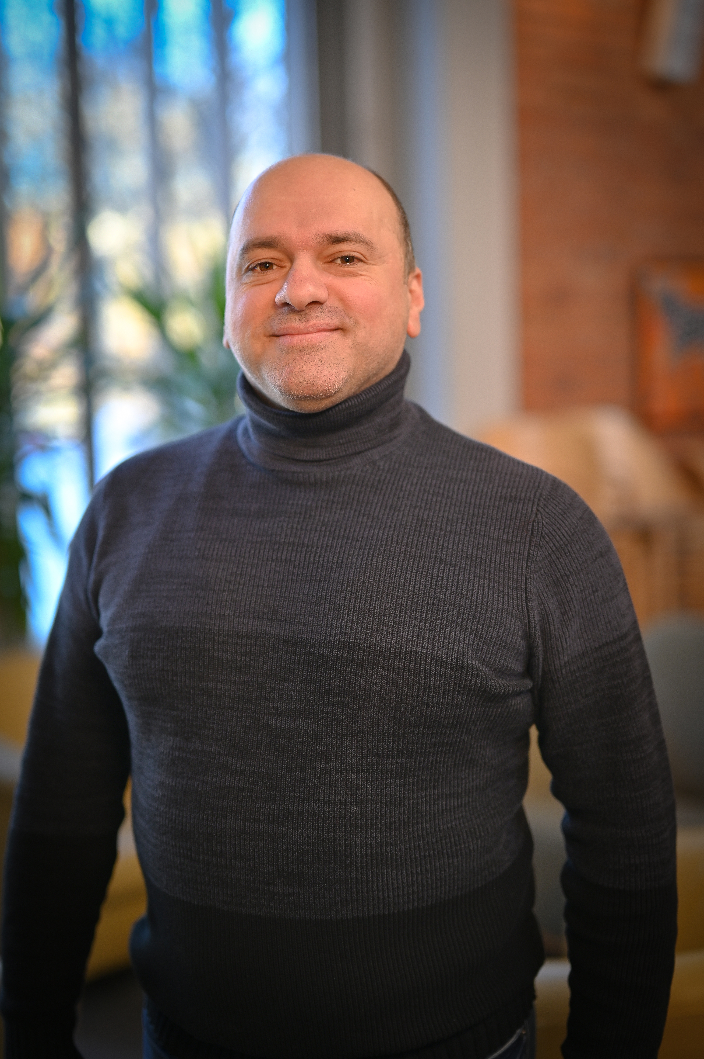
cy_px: 530
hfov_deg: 27.0
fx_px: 1469
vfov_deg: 39.6
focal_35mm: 50
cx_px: 352
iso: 250
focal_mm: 50
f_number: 1.4
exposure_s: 1/640
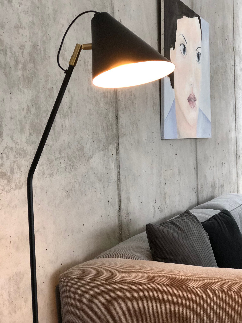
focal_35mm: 57
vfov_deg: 33.8
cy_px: 162
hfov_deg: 25.7
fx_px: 531
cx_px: 121
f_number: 2.8
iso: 100
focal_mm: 6.6
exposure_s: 1/33
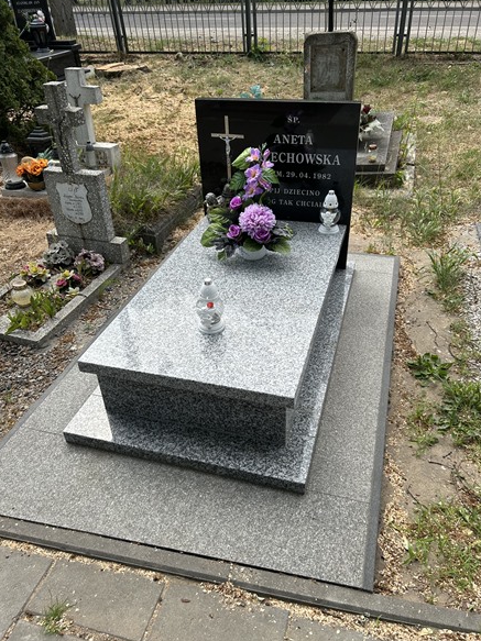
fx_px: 500
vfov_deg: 65.3
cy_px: 316
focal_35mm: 27
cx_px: 243
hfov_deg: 51.3
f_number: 1.5
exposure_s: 1/2045
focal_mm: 5.7
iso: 50
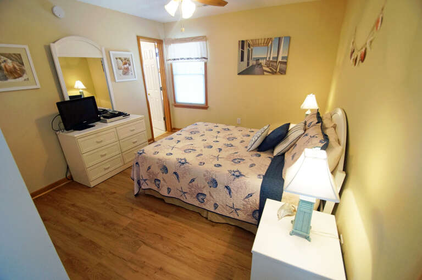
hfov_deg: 100.5
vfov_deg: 77.2
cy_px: 140
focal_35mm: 15
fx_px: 176
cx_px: 211
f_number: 4
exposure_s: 1/60
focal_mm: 10
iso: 1000
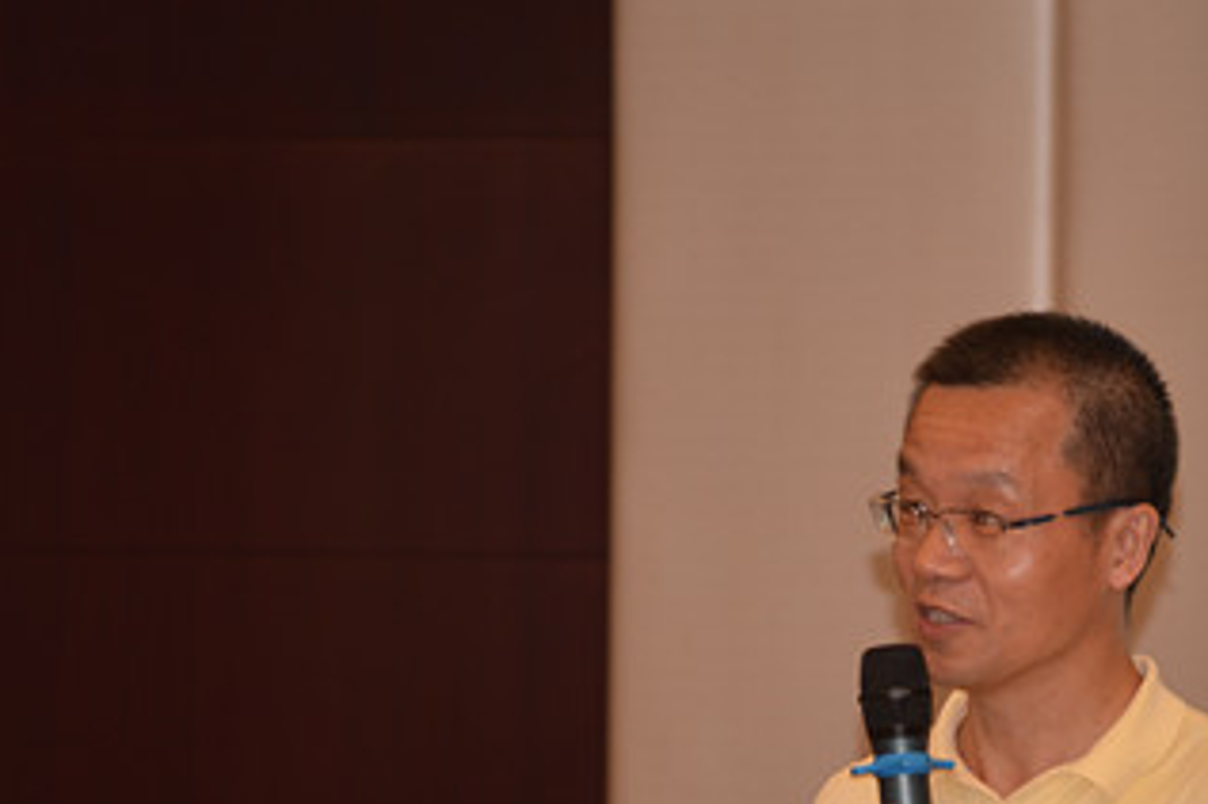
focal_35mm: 303
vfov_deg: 4.5
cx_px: 941
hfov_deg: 6.8
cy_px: 667
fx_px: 10162
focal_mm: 120
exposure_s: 1/60
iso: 280
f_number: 4
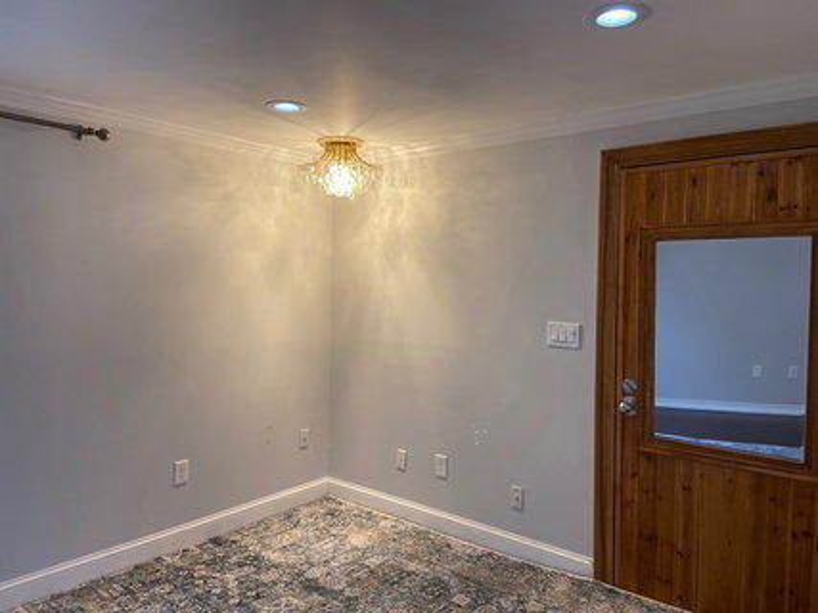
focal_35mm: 26
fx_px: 614
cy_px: 306
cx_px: 409
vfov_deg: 53.0
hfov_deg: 67.3
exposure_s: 1/60
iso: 64
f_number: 1.8
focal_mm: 4.25
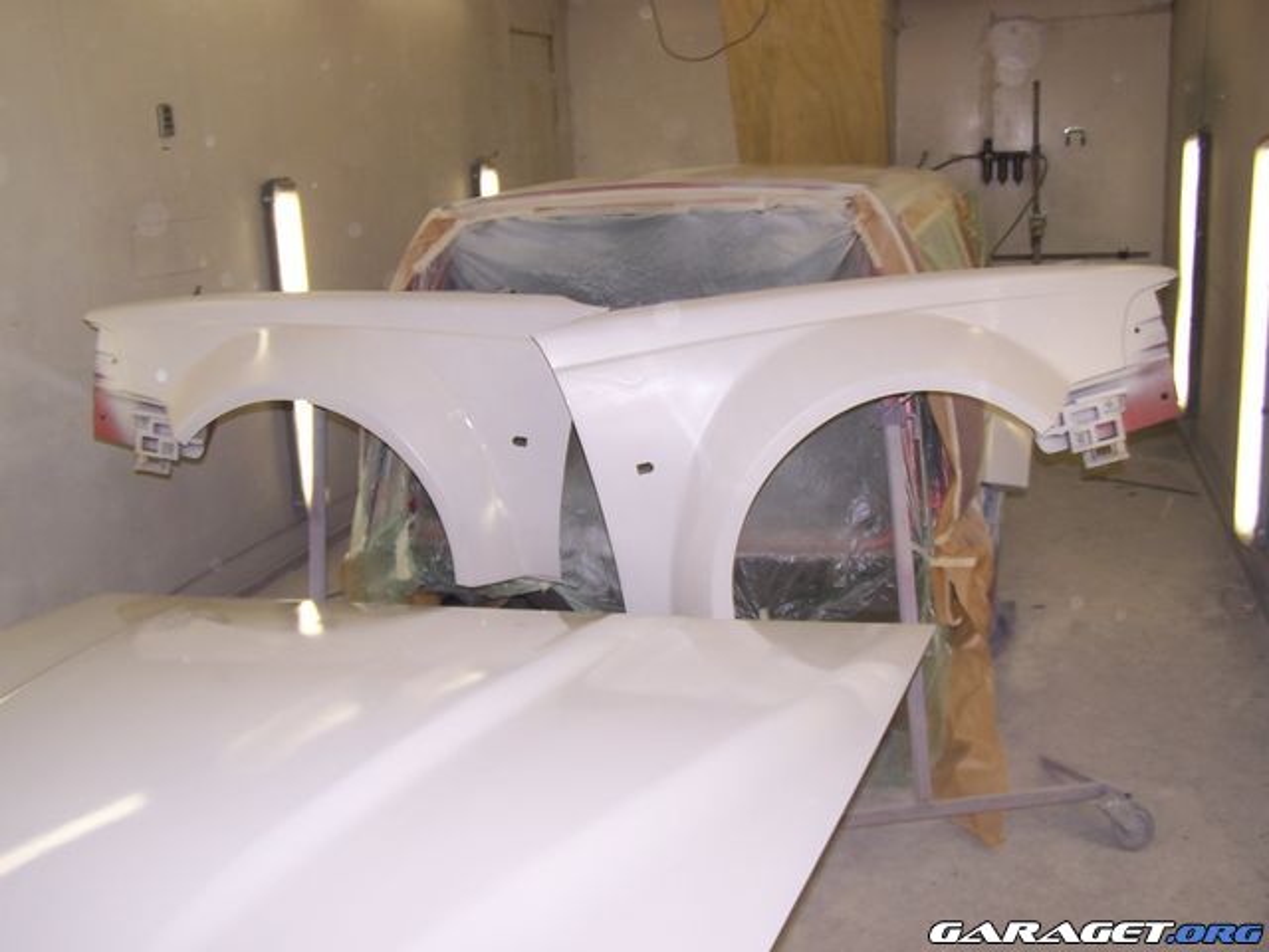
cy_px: 476
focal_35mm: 38
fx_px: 1393
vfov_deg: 37.7
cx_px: 634
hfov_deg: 49.0
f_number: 2.8
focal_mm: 6.3
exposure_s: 1/60
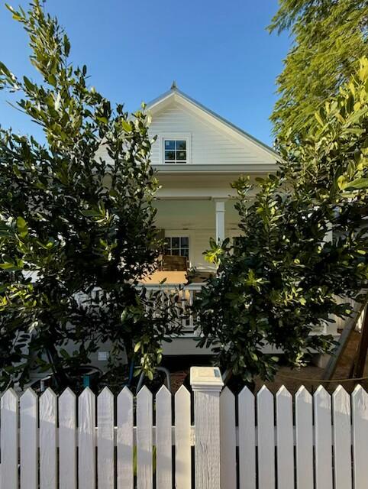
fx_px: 198
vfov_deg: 102.0
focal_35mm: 14
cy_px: 244
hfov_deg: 85.8
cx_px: 184
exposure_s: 1/277
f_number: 2.2
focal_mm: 2.22
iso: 64
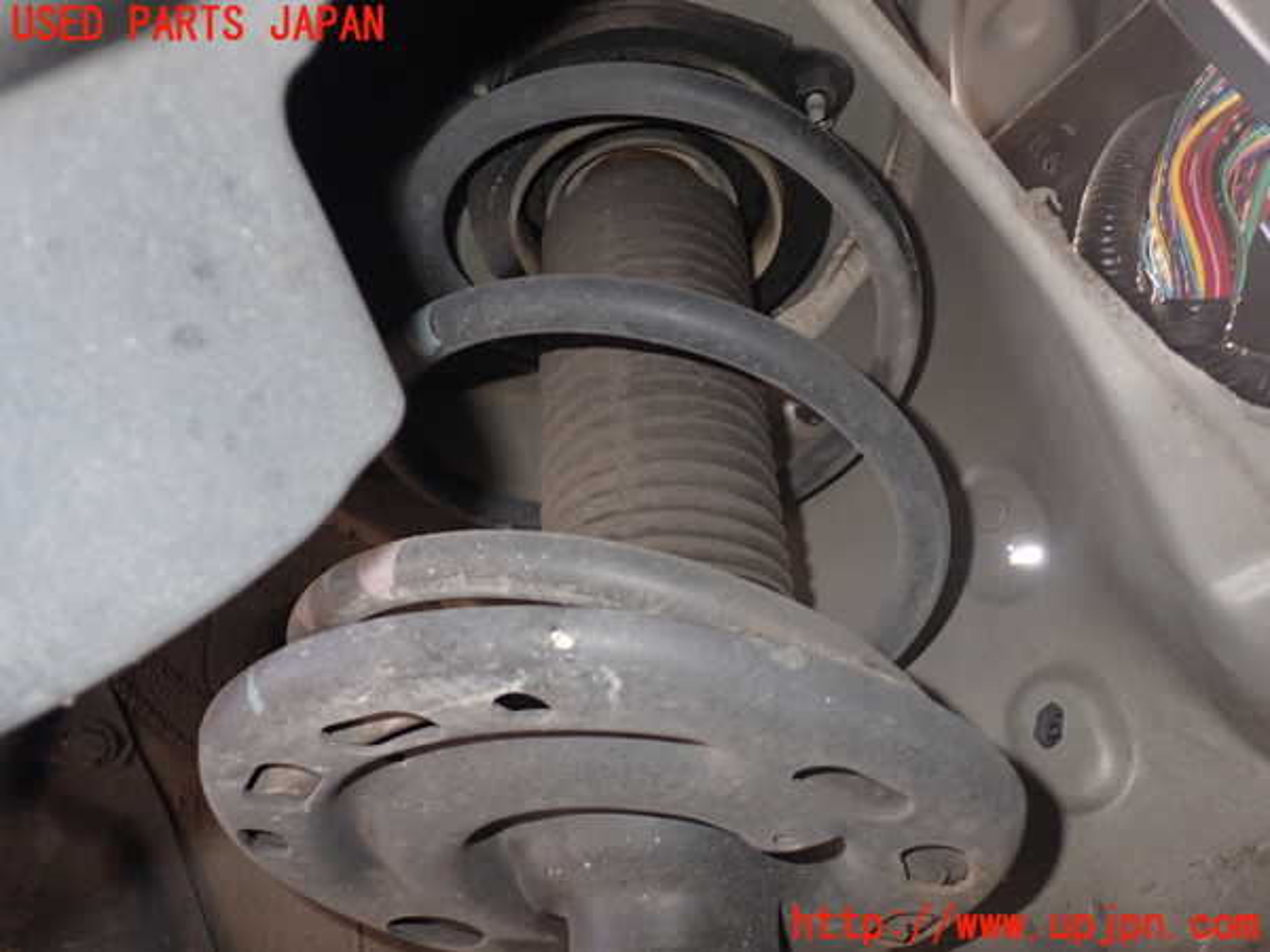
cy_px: 476
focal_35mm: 30
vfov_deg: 46.8
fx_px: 1101
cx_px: 635
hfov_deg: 60.0
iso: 250
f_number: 6.3
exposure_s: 1/30
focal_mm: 5.4
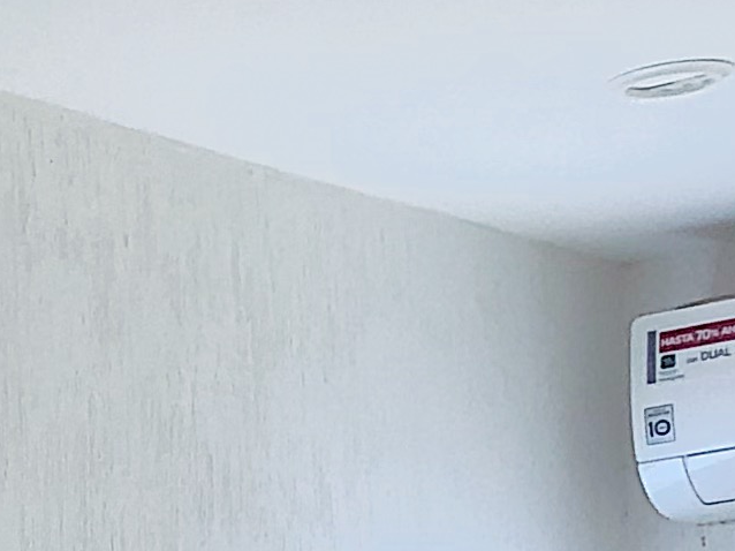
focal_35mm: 177
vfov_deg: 7.8
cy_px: 1280
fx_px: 3757
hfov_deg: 9.3
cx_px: -1351
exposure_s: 1/30
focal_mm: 3.99
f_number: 1.8
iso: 25
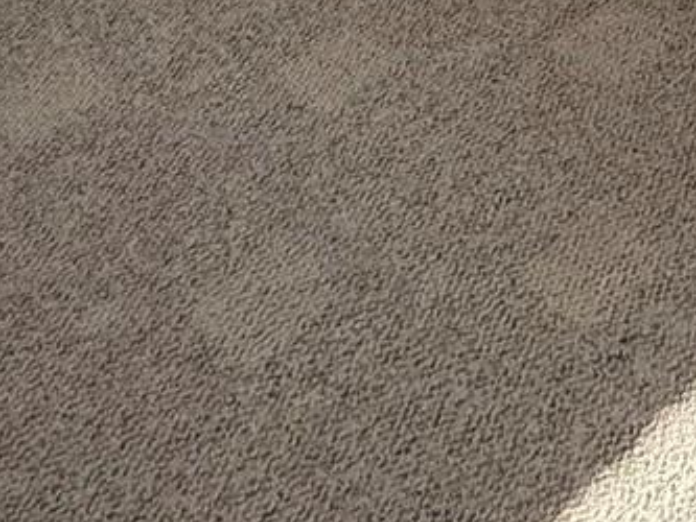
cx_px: 892
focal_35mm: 86
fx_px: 1730
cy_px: -960
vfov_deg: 11.6
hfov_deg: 20.8
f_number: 2.2
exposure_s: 1/254
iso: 64
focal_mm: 2.22
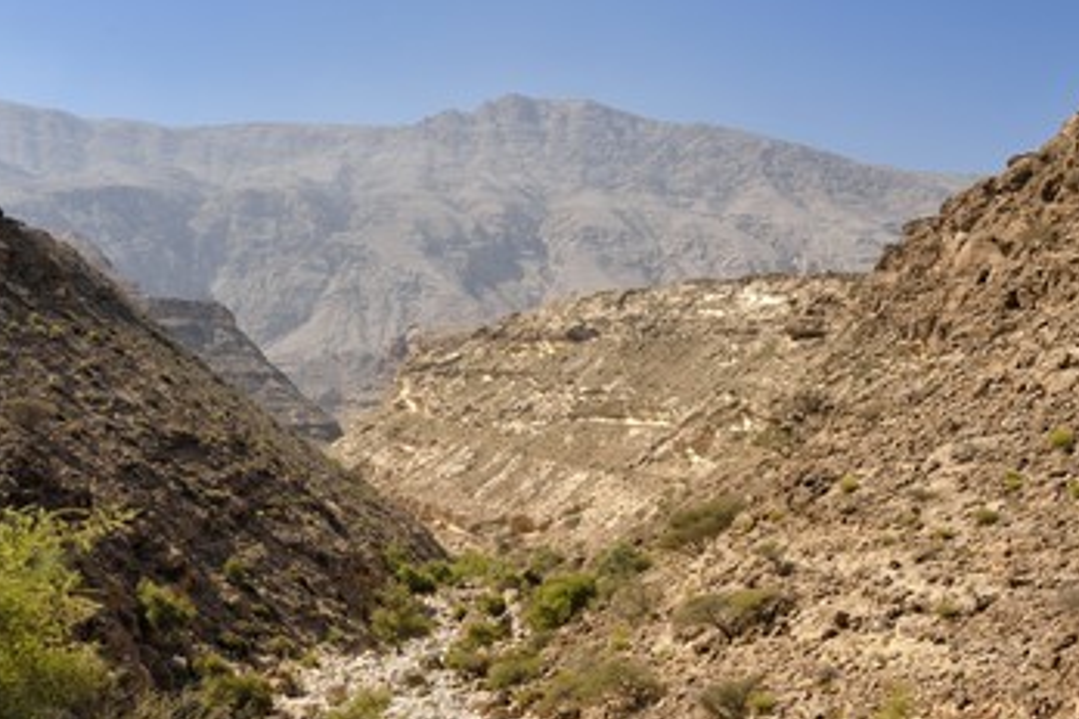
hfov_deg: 34.5
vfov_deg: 23.4
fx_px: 1738
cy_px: 301
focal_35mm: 58
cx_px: 504
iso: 200
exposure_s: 1/1250
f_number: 7.1
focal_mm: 48
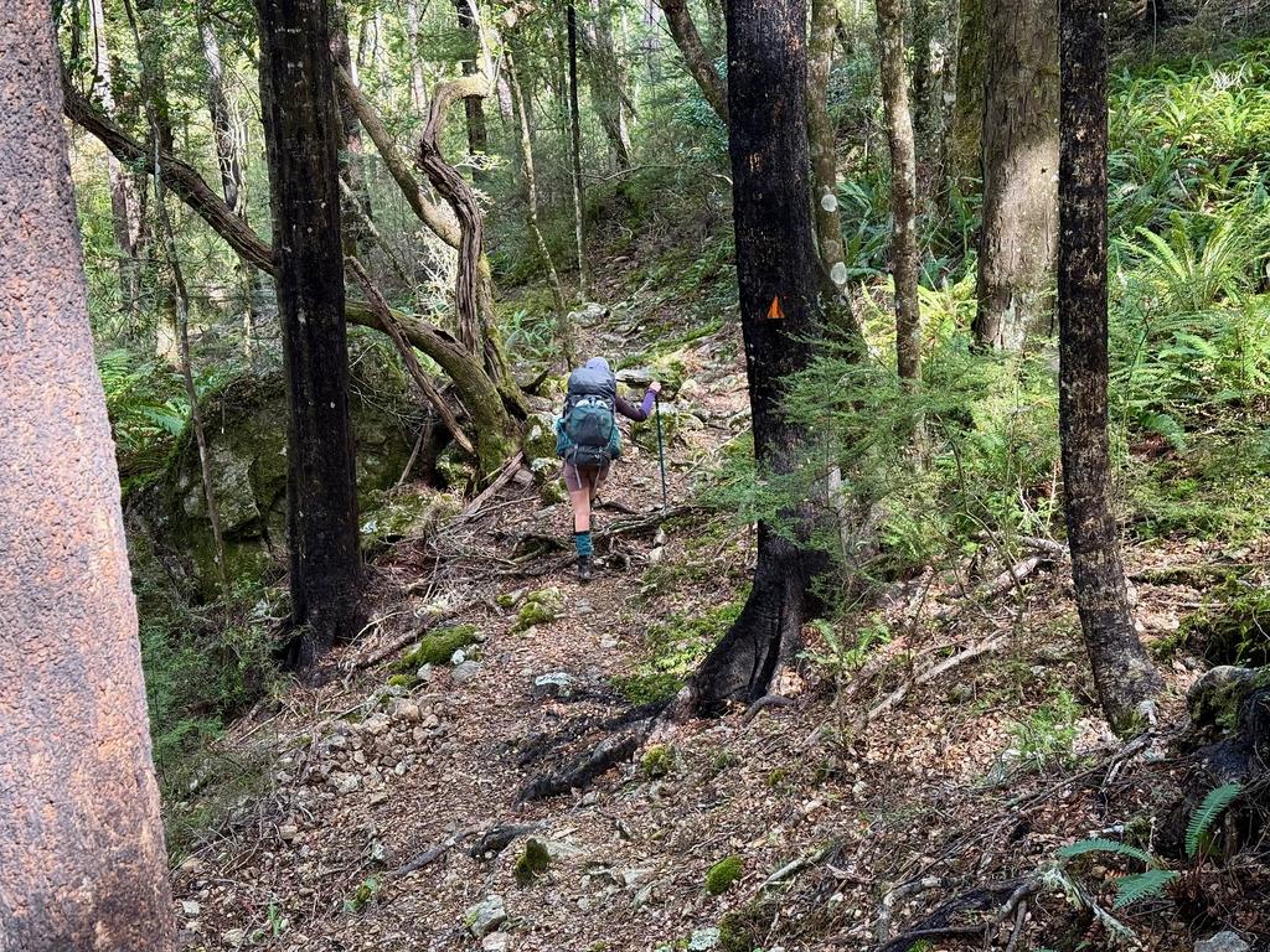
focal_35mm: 48
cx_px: 635
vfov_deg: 30.3
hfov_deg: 39.7
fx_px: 1761
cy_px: 476
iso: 100
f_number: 1.78
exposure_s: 1/60
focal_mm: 6.76
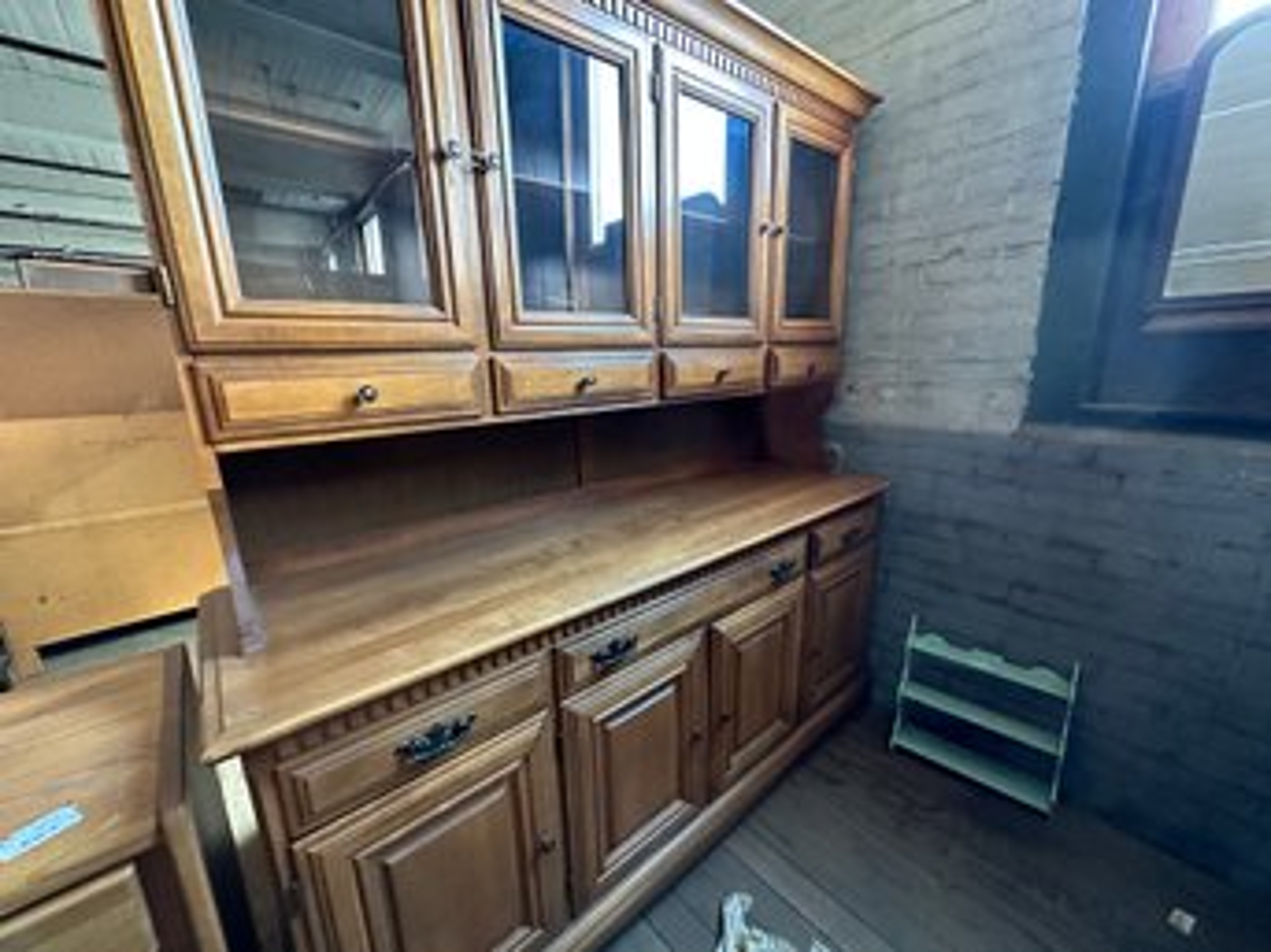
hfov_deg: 102.1
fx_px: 514
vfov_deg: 85.6
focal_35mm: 14
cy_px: 476
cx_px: 636
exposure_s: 1/60
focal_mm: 2.22
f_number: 2.2
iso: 800
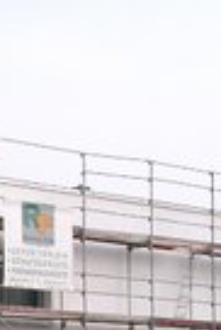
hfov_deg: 7.9
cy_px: 410
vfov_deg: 11.8
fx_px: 1561
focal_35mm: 170
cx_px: -124
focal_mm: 7.6
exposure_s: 1/320
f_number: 5
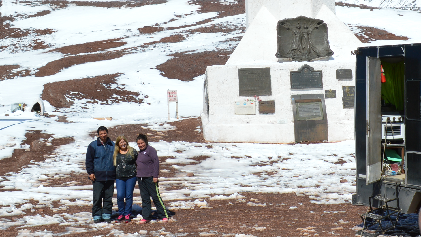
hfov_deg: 28.7
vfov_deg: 16.5
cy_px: 71
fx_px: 815
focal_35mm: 73
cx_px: 299
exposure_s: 1/320
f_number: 9
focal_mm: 18
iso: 100
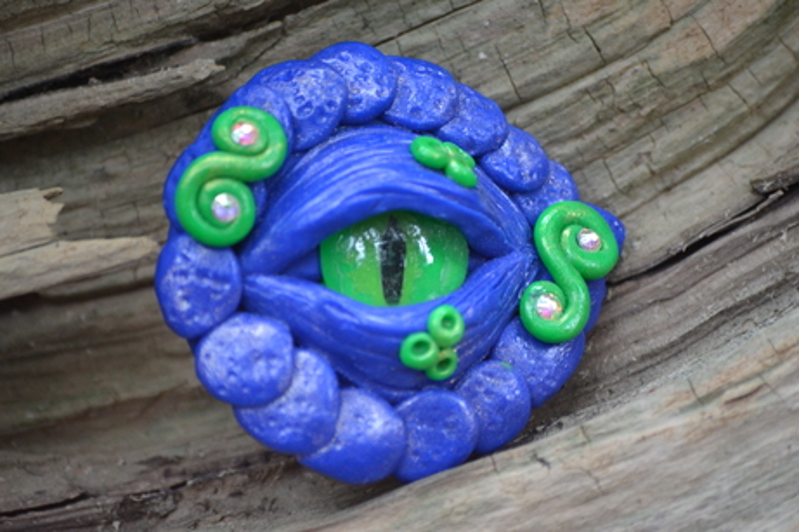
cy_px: 266
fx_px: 6656
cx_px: 400
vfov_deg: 4.6
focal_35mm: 300
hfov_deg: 6.9
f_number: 5.6
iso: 1100
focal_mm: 200
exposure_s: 1/125
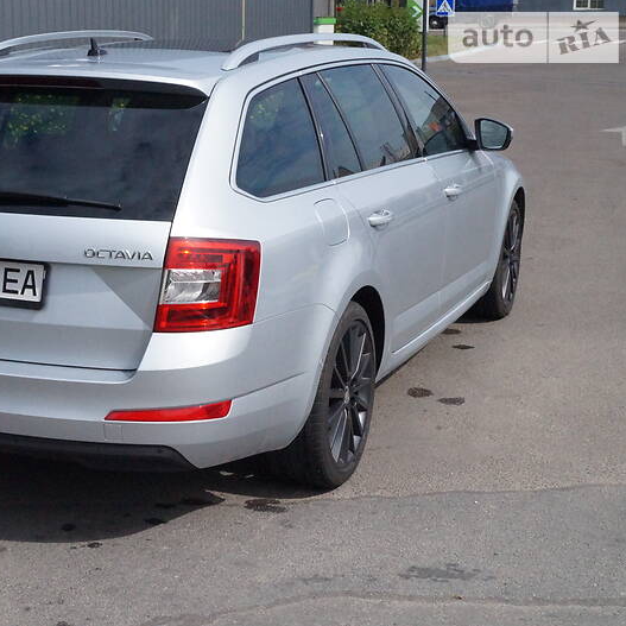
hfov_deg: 25.4
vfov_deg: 25.7
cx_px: 162
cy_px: 313
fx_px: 1371
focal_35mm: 67
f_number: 16
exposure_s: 1/4000
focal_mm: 35
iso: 3200
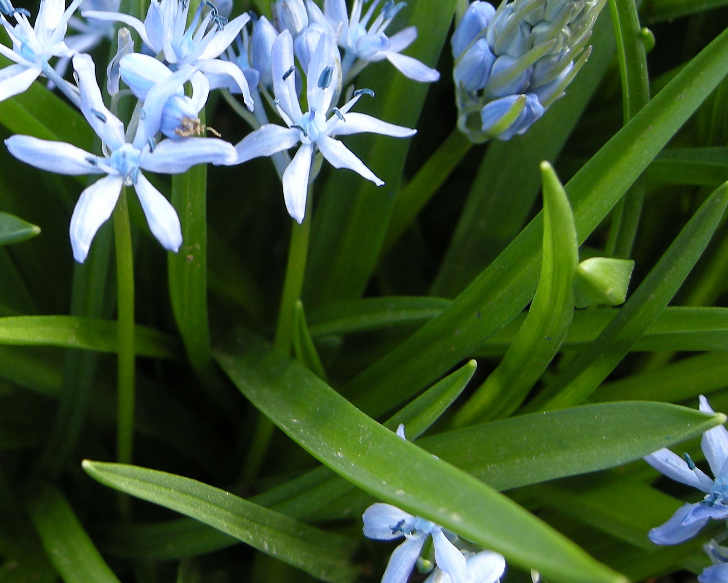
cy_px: 208
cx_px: 300
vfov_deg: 31.9
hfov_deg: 39.4
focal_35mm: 47
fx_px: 1013
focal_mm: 7.5
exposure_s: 1/57
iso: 64
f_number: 3
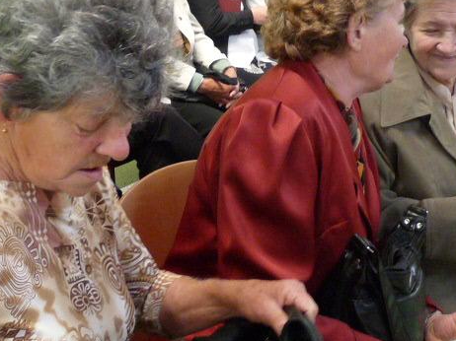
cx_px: 213
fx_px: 803
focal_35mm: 61
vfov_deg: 23.9
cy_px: 106
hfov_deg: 31.7
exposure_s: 1/60
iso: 500
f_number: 2.8
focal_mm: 4.8
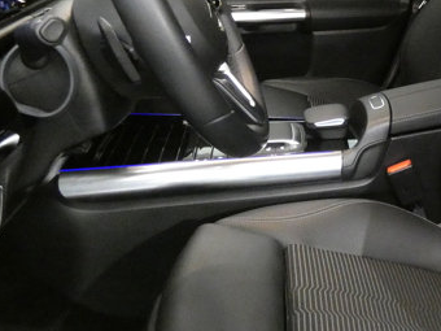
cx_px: 411
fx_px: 599
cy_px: 87
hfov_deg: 37.3
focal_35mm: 47
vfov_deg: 30.4
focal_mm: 3.6
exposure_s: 1/30
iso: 1600
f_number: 2.8
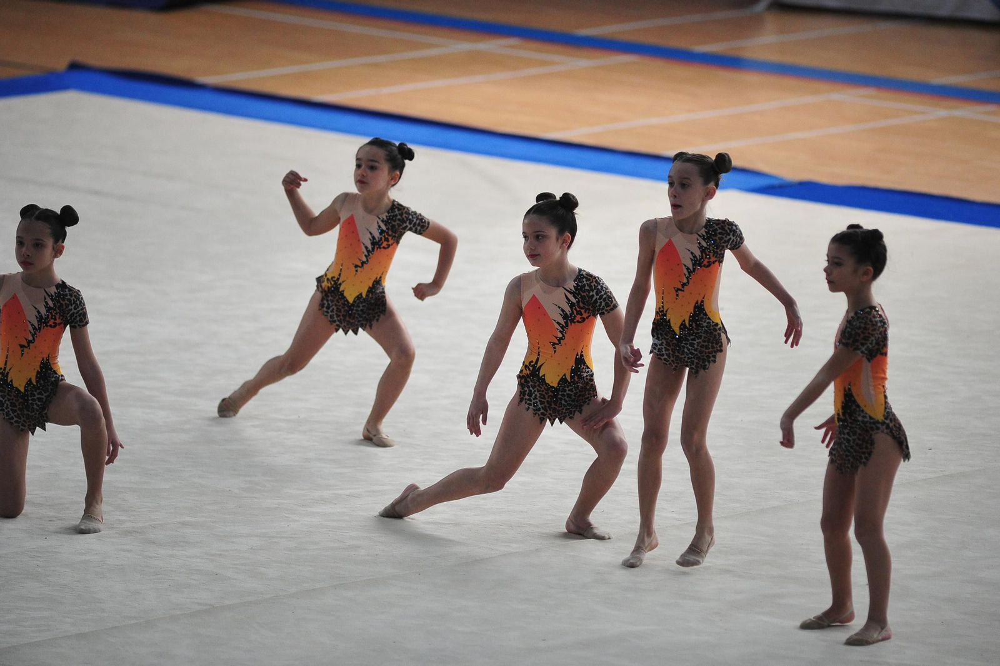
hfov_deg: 6.9
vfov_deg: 4.6
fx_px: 8329
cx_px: 500
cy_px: 333
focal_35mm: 300
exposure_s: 1/2000
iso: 3200
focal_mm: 300
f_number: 2.8
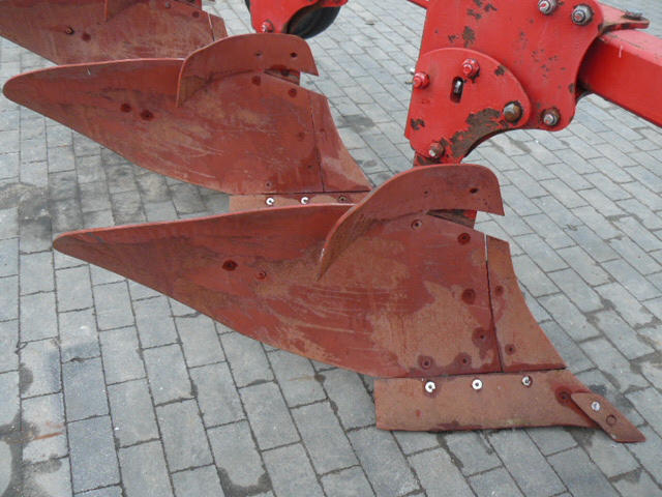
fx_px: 688
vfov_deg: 39.7
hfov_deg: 51.4
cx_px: 331
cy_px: 248
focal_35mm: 36
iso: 100
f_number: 2.8
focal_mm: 6
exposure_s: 1/100
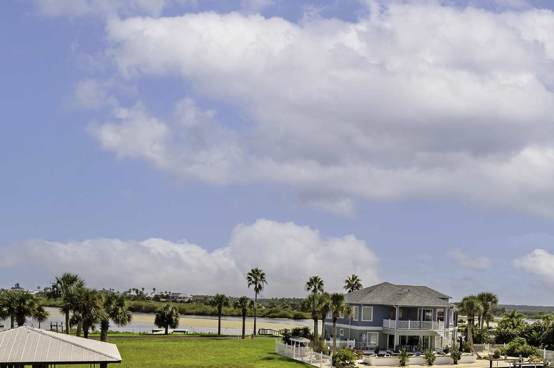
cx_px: 344
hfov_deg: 55.2
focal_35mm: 34
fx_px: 523
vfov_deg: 36.1
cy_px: 340
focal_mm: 15
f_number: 6.3
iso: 320
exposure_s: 1/1250
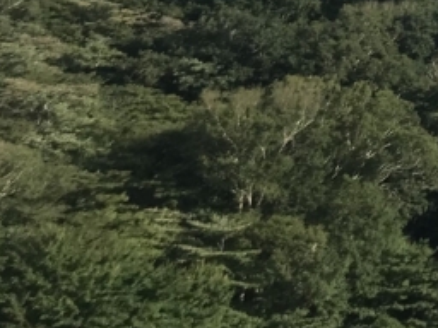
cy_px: -84
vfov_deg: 12.8
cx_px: 766
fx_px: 1417
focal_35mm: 112
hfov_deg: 15.4
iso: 20
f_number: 1.8
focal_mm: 3.99
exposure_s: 1/2179
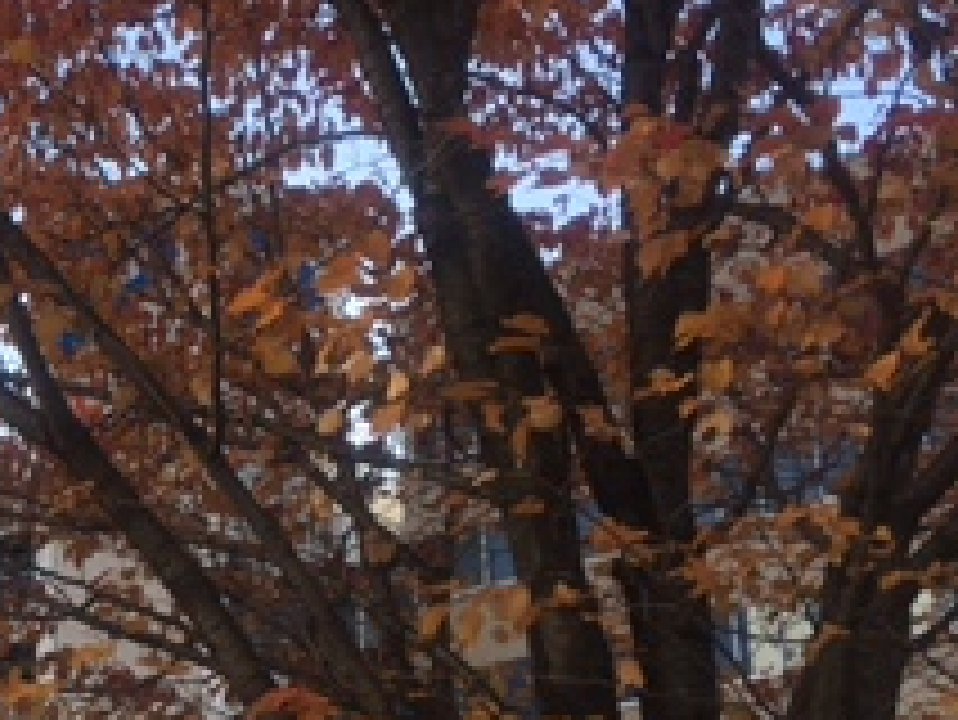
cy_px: 454
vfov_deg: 17.0
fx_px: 2409
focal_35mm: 87
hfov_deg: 19.9
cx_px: -418
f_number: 2.2
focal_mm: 4.15
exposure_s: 1/916
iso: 25
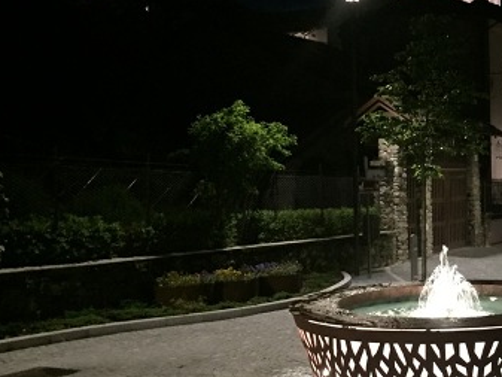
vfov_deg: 26.5
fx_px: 798
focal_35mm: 55
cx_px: 448
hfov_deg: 33.2
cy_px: 224
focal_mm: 4.15
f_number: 2.2
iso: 500
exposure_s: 1/17
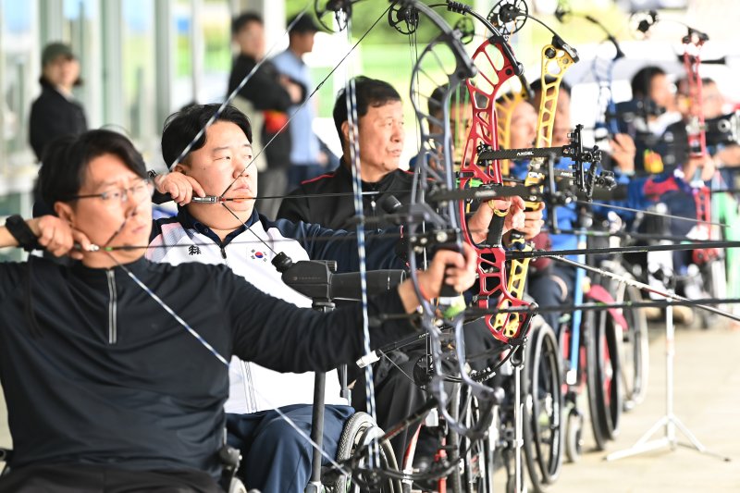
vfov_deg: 7.6
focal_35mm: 180
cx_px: 370
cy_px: 246
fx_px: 3699
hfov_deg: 11.4
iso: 1250
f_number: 4.5
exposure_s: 1/250
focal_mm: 180
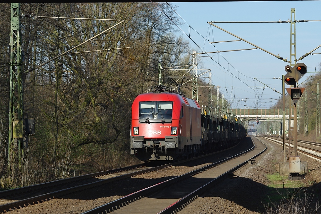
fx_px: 1070
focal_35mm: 120
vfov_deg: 11.4
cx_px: 160
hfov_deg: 17.1
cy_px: 107
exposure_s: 1/180
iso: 100
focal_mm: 80
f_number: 8
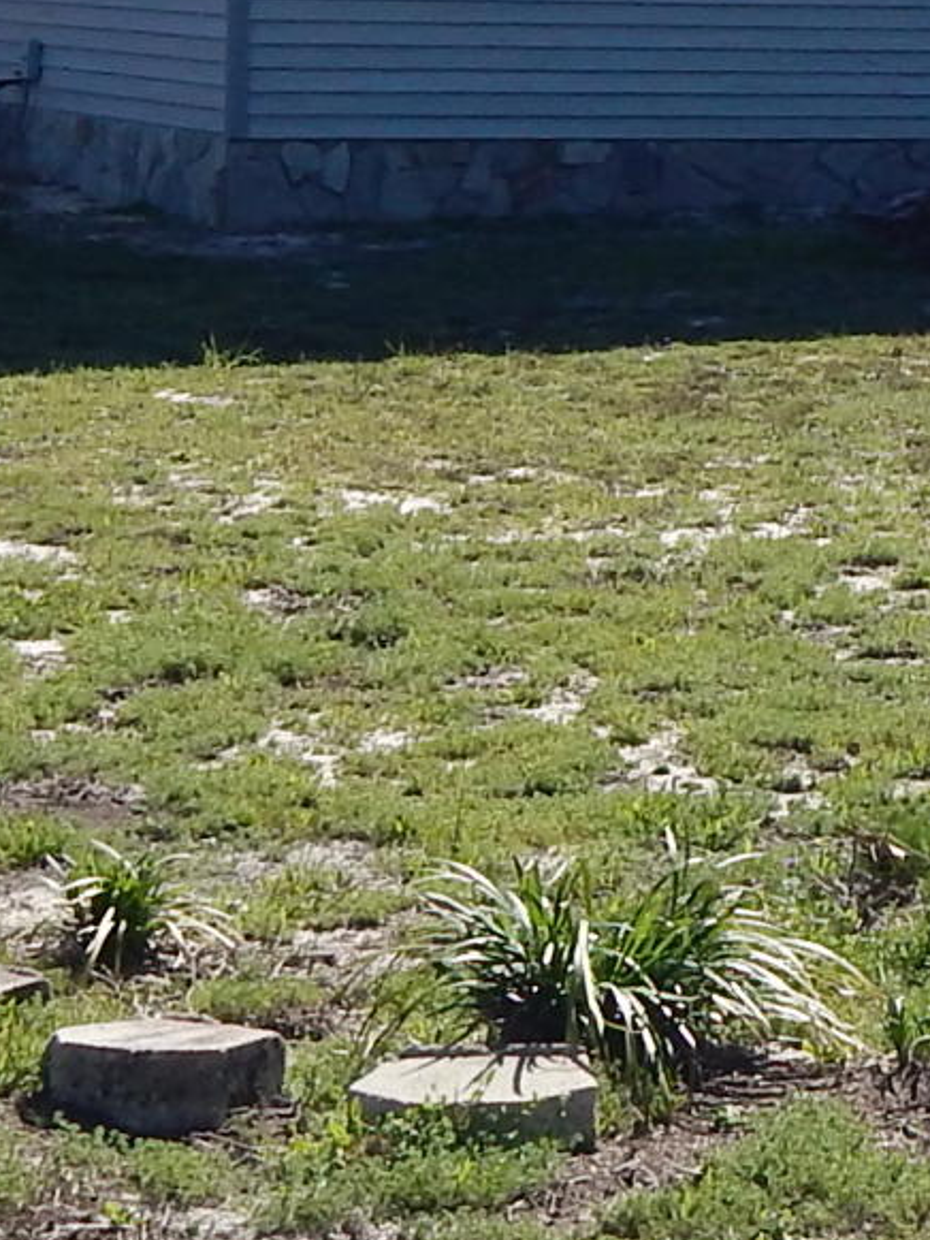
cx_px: 1297
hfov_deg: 11.1
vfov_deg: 15.1
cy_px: 70
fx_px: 4619
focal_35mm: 129
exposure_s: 1/400
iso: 125
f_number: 6.1
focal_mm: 4.5
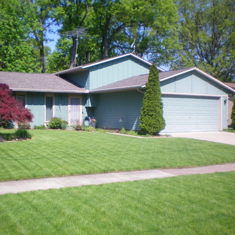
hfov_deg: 37.5
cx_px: 106
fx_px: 346
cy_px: 117
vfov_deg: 37.6
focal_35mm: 45
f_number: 3.1
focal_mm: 6.3
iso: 64
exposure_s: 1/500
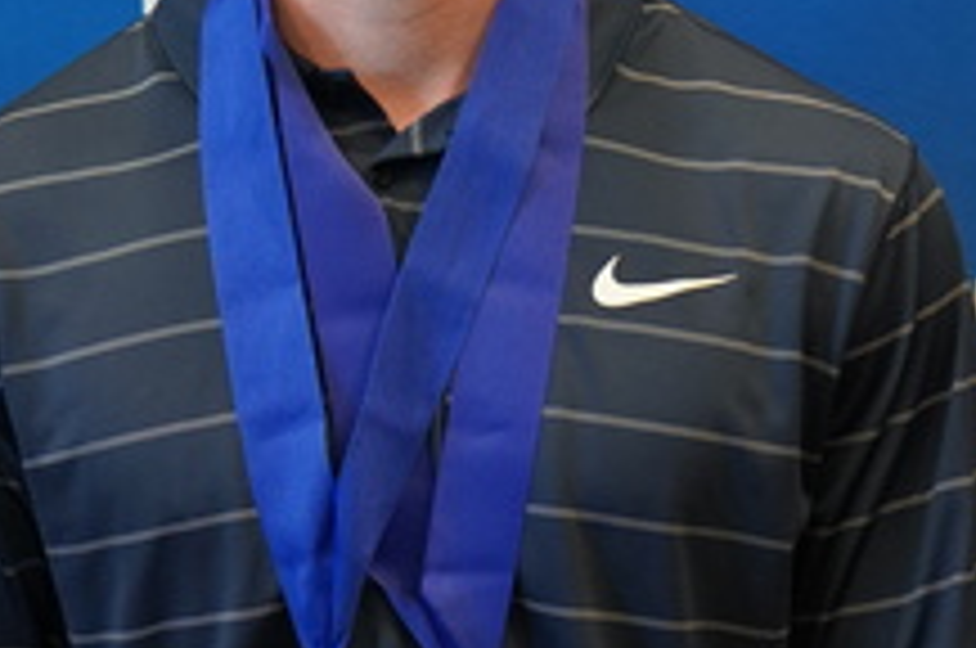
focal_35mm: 133
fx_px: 3600
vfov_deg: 10.3
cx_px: 378
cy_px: 225
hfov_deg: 15.4
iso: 2500
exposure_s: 1/160
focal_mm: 48
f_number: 4.5
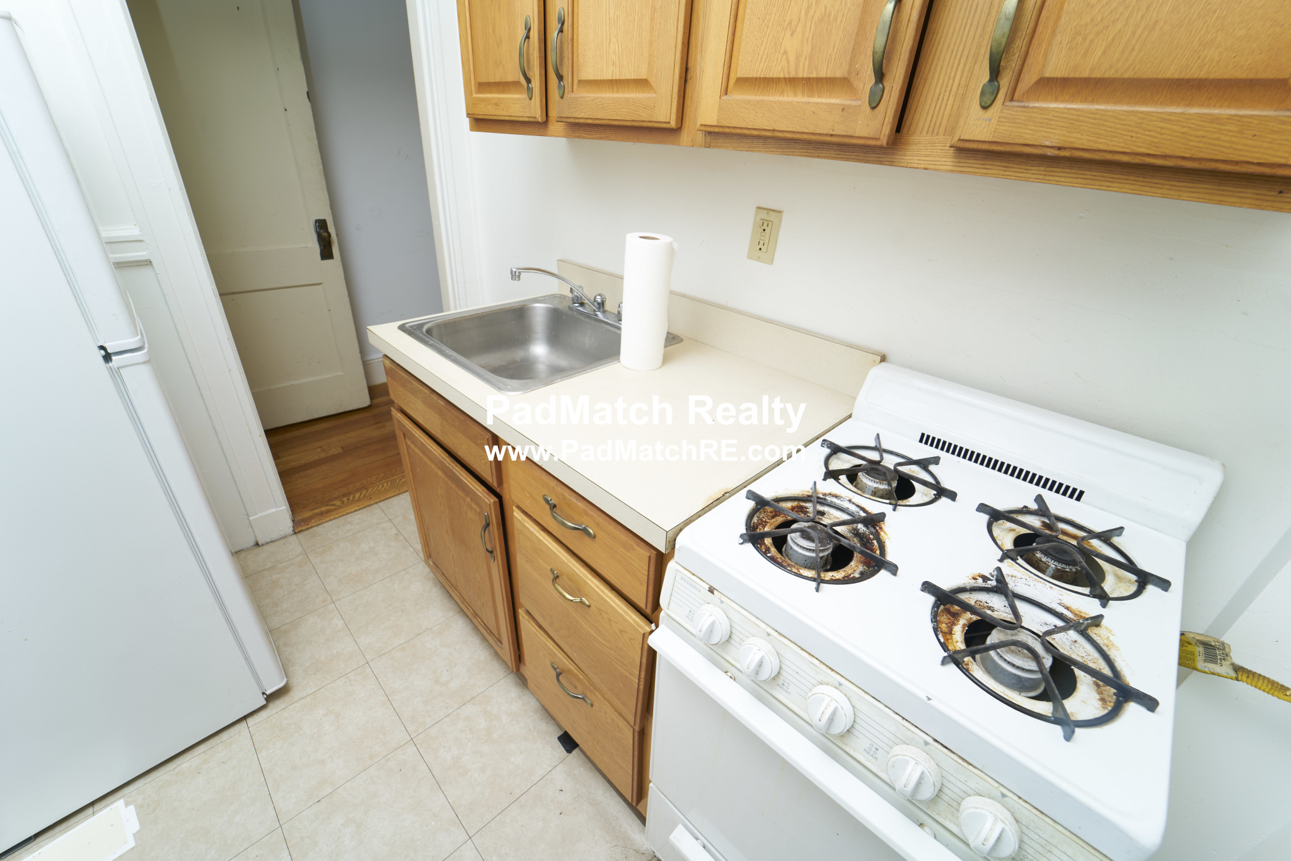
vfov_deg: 81.2
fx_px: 502
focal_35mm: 14
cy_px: 430
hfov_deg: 104.2
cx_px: 646
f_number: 7.1
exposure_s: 1/50
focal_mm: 14
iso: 100
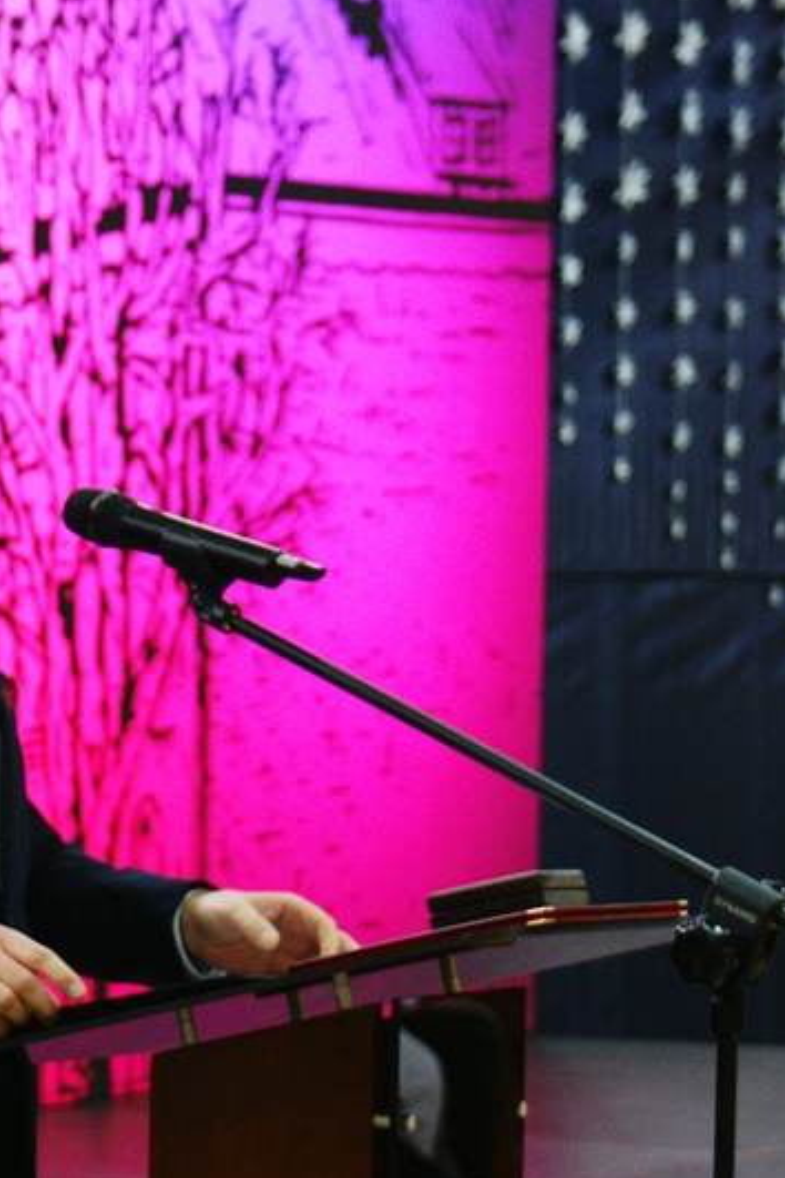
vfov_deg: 9.7
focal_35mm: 212
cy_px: 633
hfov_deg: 6.5
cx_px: -67
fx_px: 6932
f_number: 5.6
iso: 800
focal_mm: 75
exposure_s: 1/50
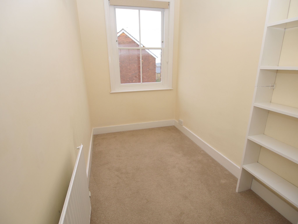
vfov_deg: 71.6
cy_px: 112
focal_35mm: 18
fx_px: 155
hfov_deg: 87.8
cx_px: 149
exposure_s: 1/60
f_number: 4
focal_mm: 9
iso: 100
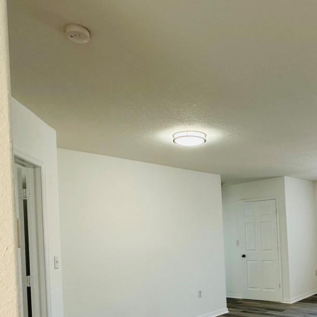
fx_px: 342
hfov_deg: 48.4
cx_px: 226
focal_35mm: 33
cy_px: 233
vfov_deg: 48.1
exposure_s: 1/120
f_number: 2.2
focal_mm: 2.22
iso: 160
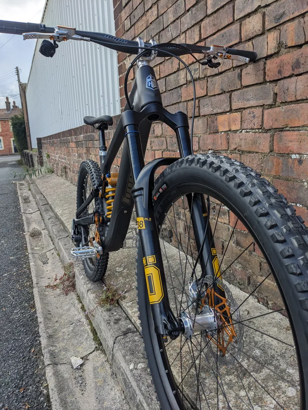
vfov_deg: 65.3
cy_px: 205
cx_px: 154
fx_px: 320
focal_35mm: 27
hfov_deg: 51.4
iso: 43
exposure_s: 1/903
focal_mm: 4.38
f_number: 1.73
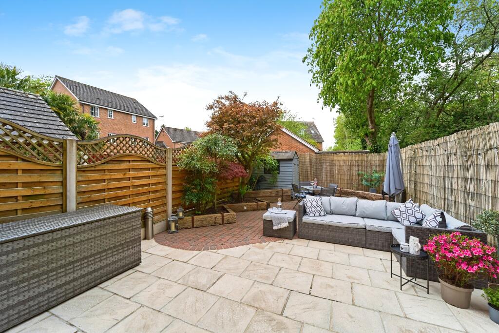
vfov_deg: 81.2
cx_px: 250
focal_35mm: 14
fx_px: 194
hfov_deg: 104.2
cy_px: 166
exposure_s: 1/1250
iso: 400
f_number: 8
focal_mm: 14
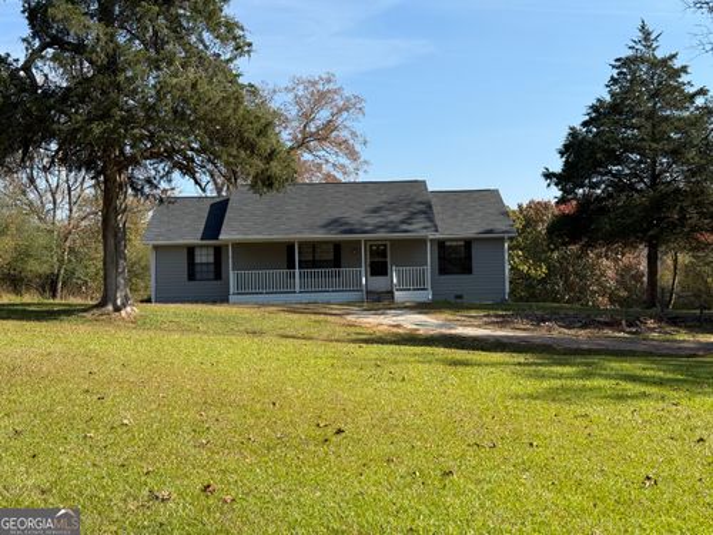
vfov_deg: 30.3
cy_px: 268
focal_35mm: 48
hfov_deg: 39.7
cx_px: 356
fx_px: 989
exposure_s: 1/2667
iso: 64
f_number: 1.78
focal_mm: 6.76
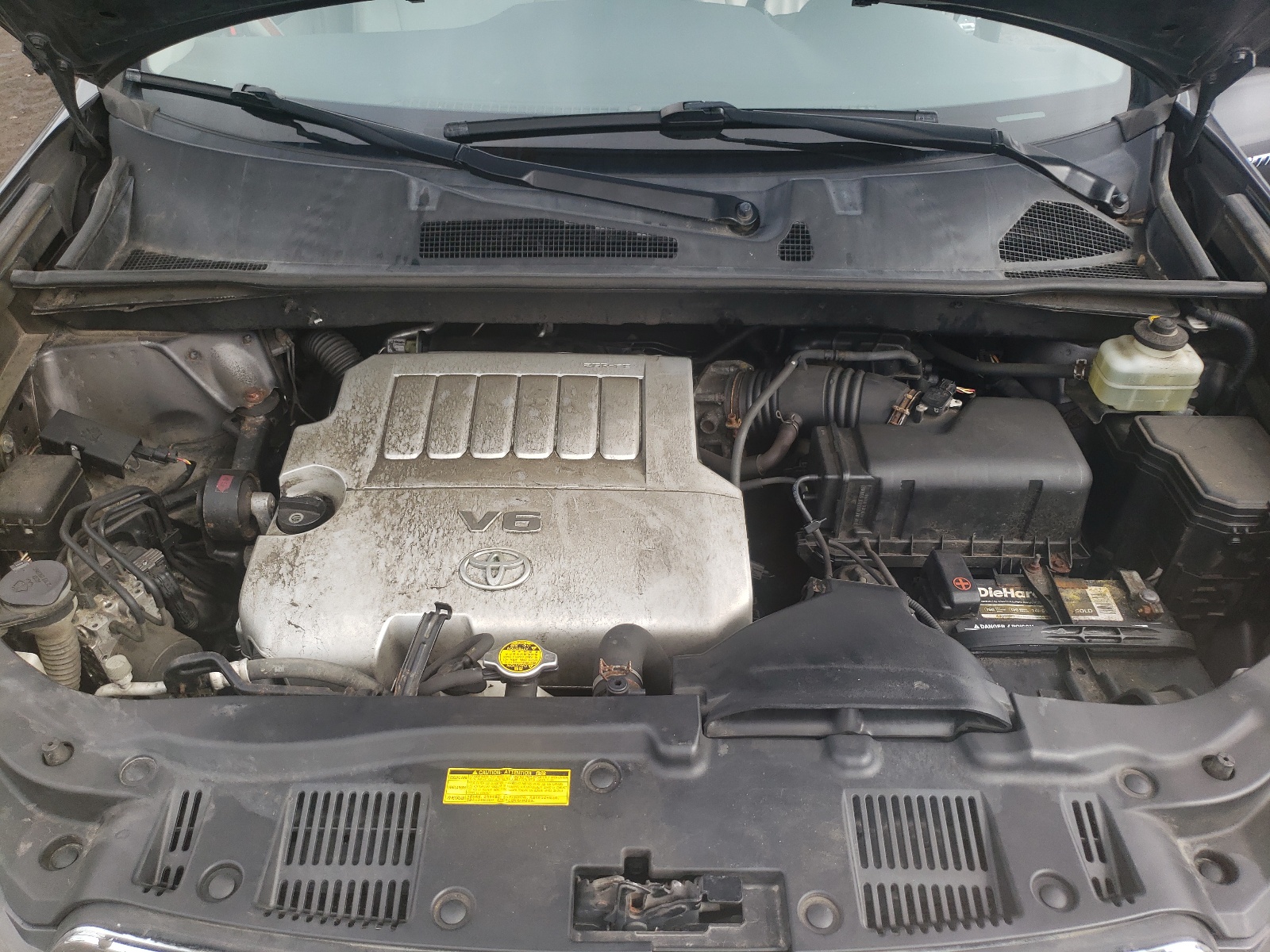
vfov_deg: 53.1
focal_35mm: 26
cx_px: 635
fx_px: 954
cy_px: 476
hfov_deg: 67.3
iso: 50
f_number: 1.5
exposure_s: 1/588
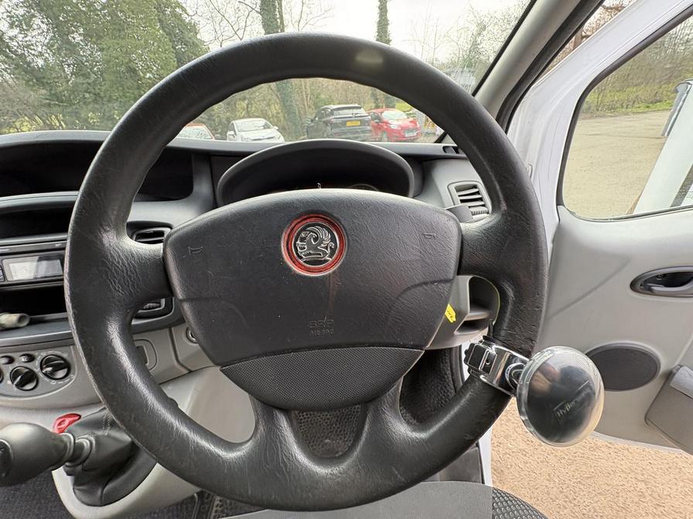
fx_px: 280
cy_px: 260
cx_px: 346
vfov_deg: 85.7
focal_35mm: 14
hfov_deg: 102.1
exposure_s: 1/141
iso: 100
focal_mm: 2.22
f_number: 2.2
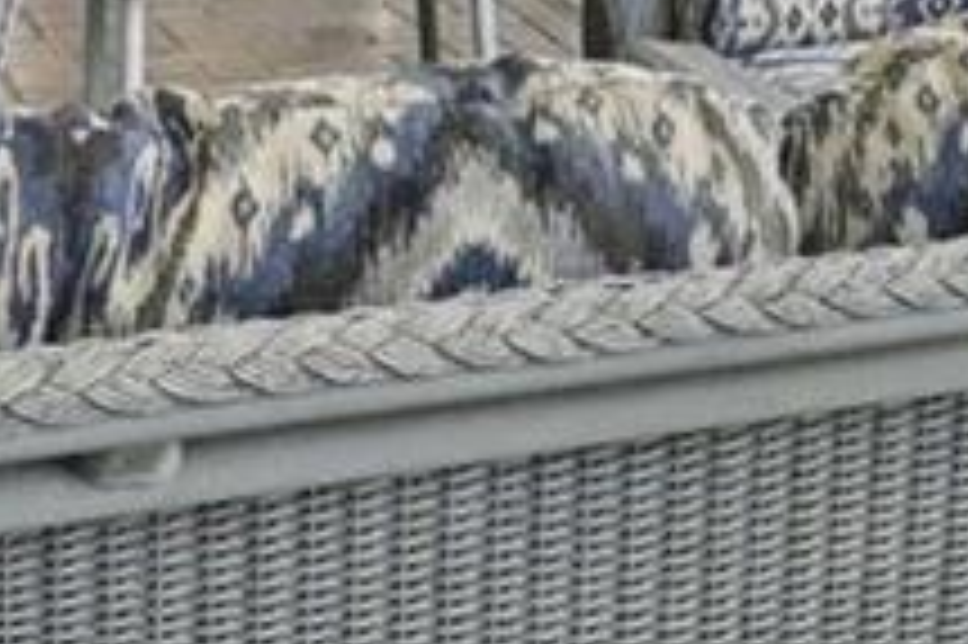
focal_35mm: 119
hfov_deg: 16.2
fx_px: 3197
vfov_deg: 10.3
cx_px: 1319
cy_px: -779
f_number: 8
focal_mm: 16
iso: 400
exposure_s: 1/60
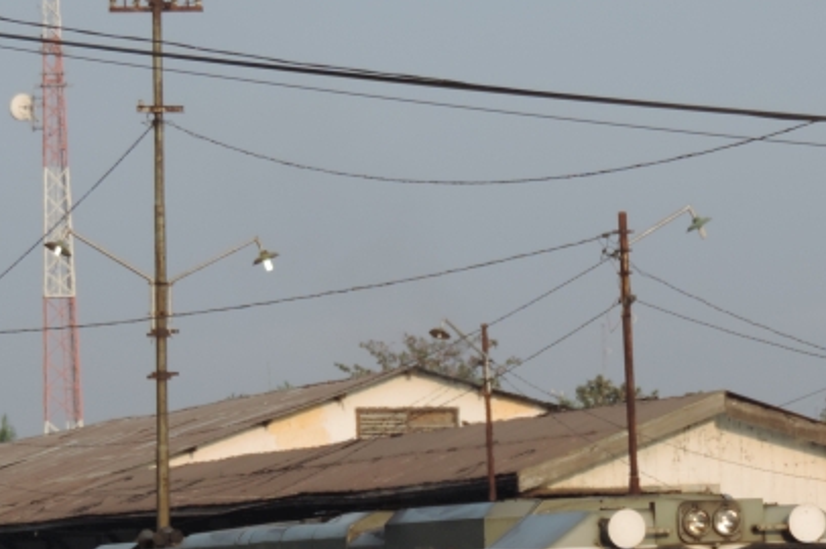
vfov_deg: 4.9
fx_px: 6350
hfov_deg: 7.4
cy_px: 563
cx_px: 421
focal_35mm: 277
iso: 80
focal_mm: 24
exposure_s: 1/320
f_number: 4.3
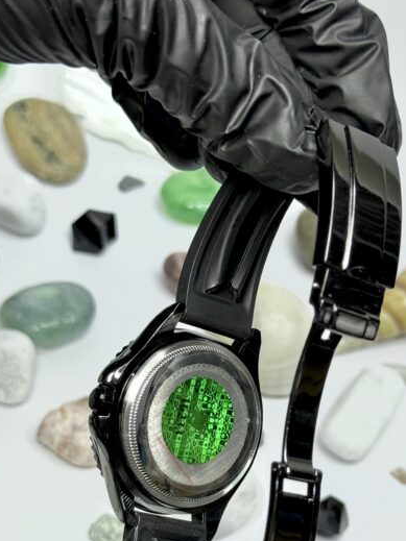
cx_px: 266
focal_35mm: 74
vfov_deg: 26.1
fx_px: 1158
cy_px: 379
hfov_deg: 19.8
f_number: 1.78
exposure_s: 1/100
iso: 50
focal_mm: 6.76
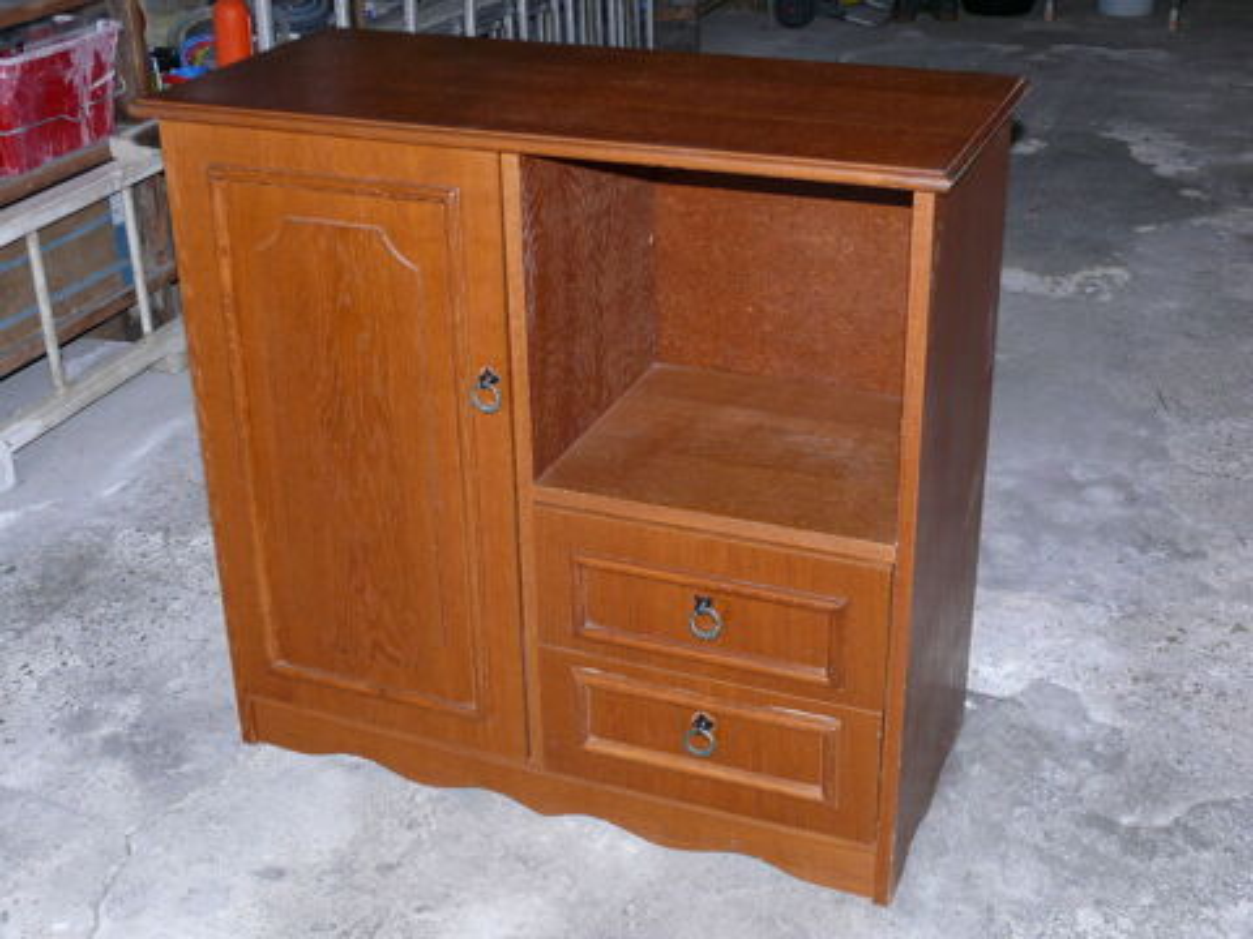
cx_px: 626
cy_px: 470
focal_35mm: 48
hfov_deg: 39.7
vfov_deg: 30.3
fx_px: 1737
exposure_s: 1/30
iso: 100
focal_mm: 9.2
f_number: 3.2
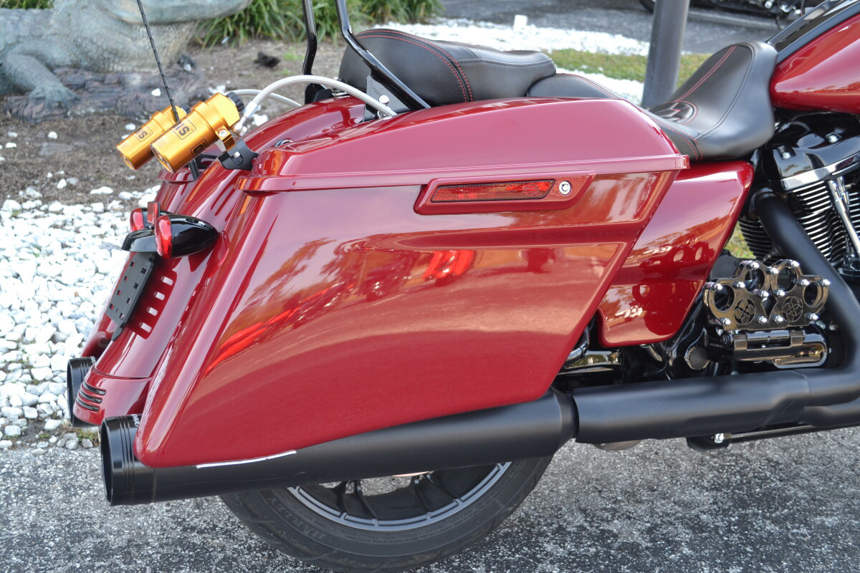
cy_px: 286
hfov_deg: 41.1
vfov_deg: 28.1
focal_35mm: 48
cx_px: 430
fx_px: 1147
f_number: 5.6
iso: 400
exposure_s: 1/125
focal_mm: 32
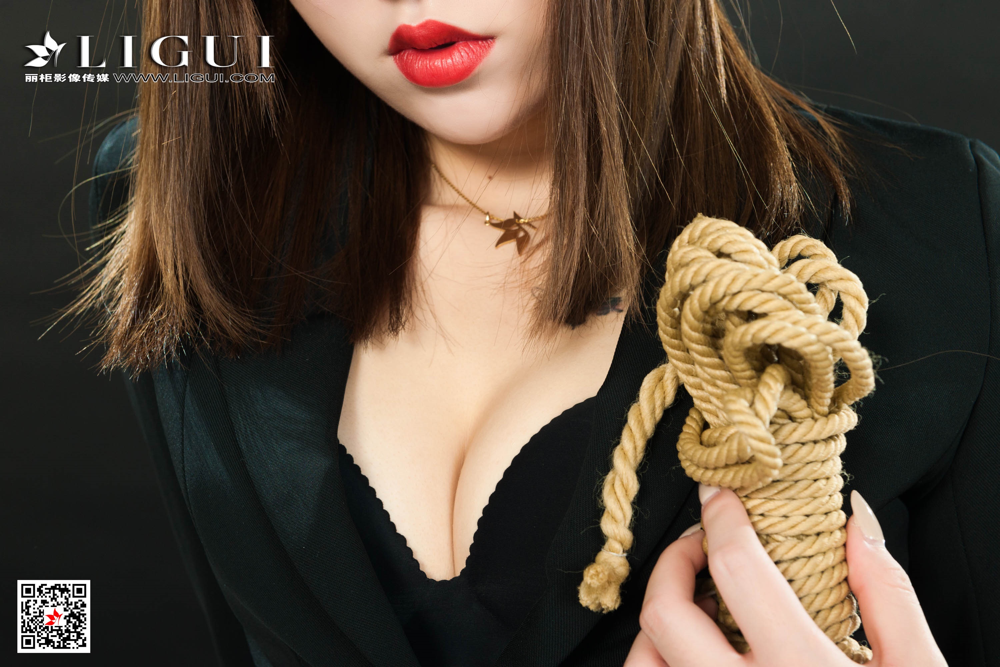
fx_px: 1722
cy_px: 334
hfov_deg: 32.4
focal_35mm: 62
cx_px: 500
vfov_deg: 21.9
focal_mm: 62
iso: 400
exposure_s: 1/125
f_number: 9
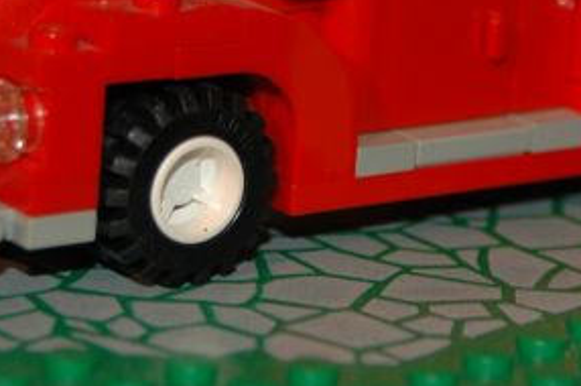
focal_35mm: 208
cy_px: -33
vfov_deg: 6.6
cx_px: 337
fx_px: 3353
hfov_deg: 9.9
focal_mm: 62
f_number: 5
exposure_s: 1/60
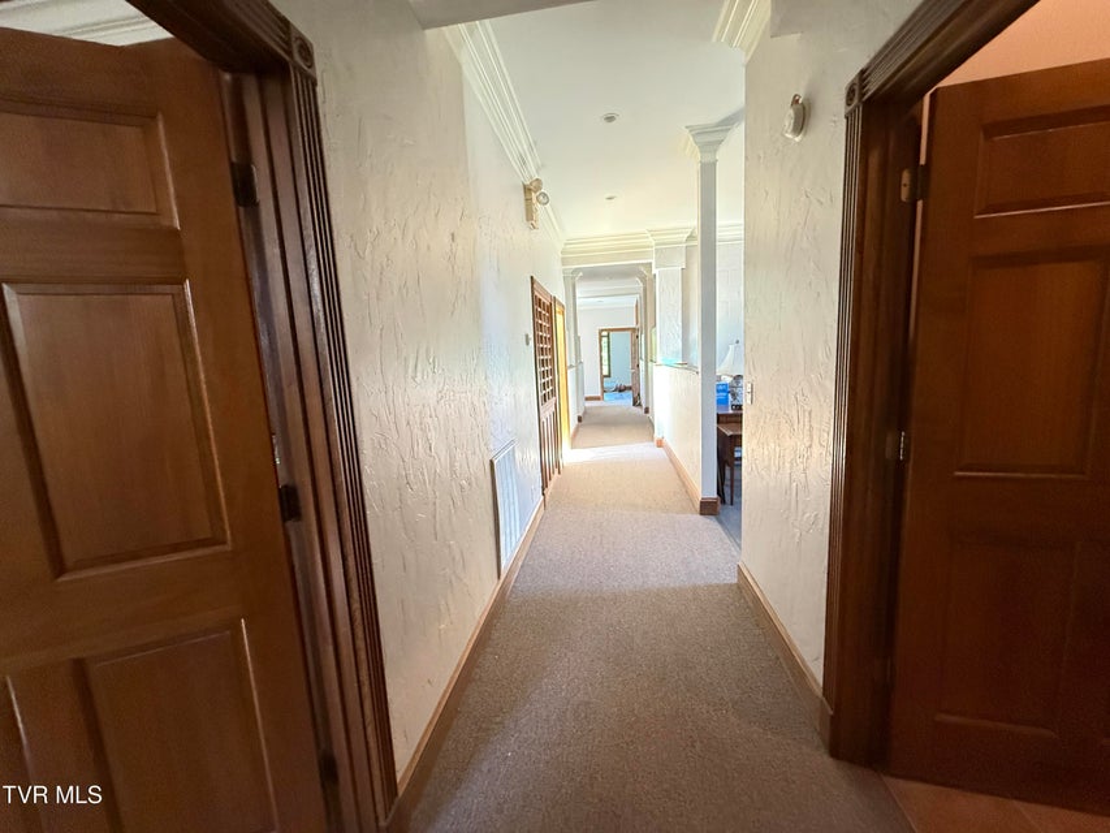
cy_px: 416
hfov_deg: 102.1
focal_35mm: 14
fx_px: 449
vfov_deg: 85.7
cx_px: 555
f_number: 2.2
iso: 640
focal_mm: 2.22
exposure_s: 1/60
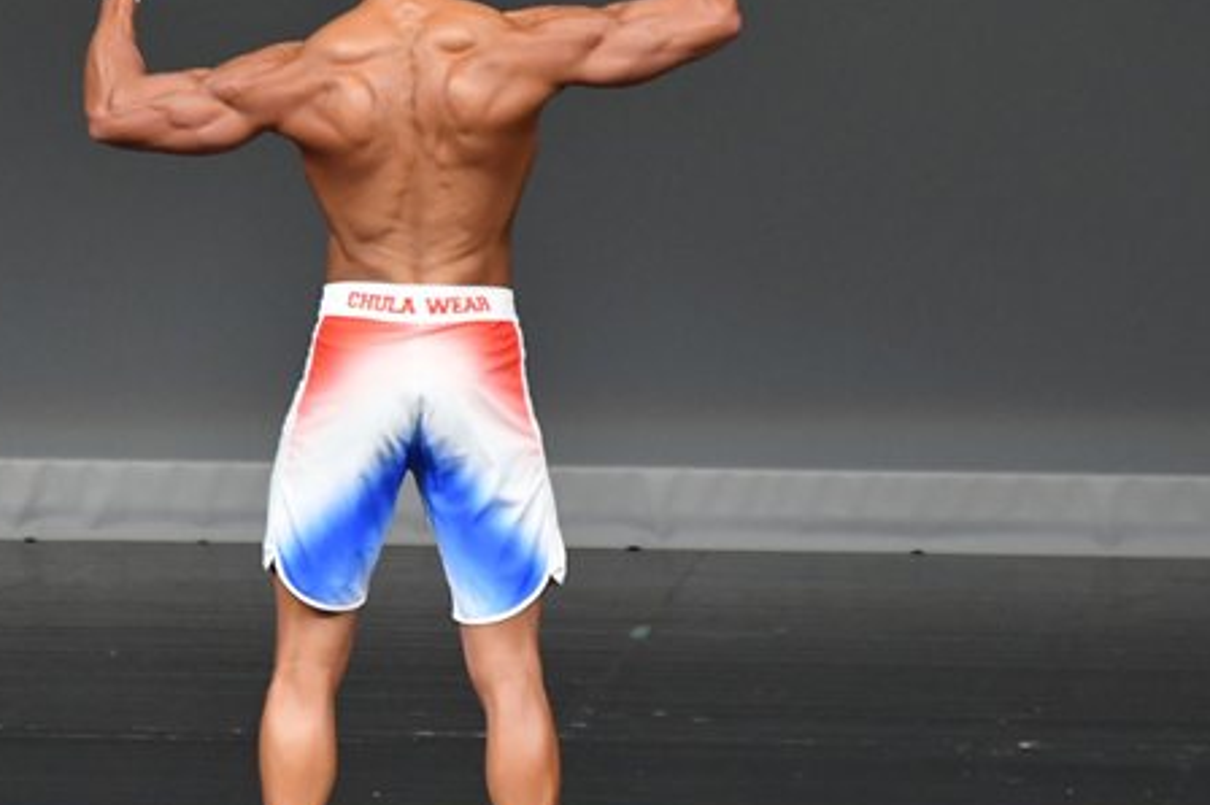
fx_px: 20050
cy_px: 419
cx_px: 358
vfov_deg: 2.3
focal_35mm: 597
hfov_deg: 3.5
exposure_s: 1/400
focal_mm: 230
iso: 4000
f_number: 5.6
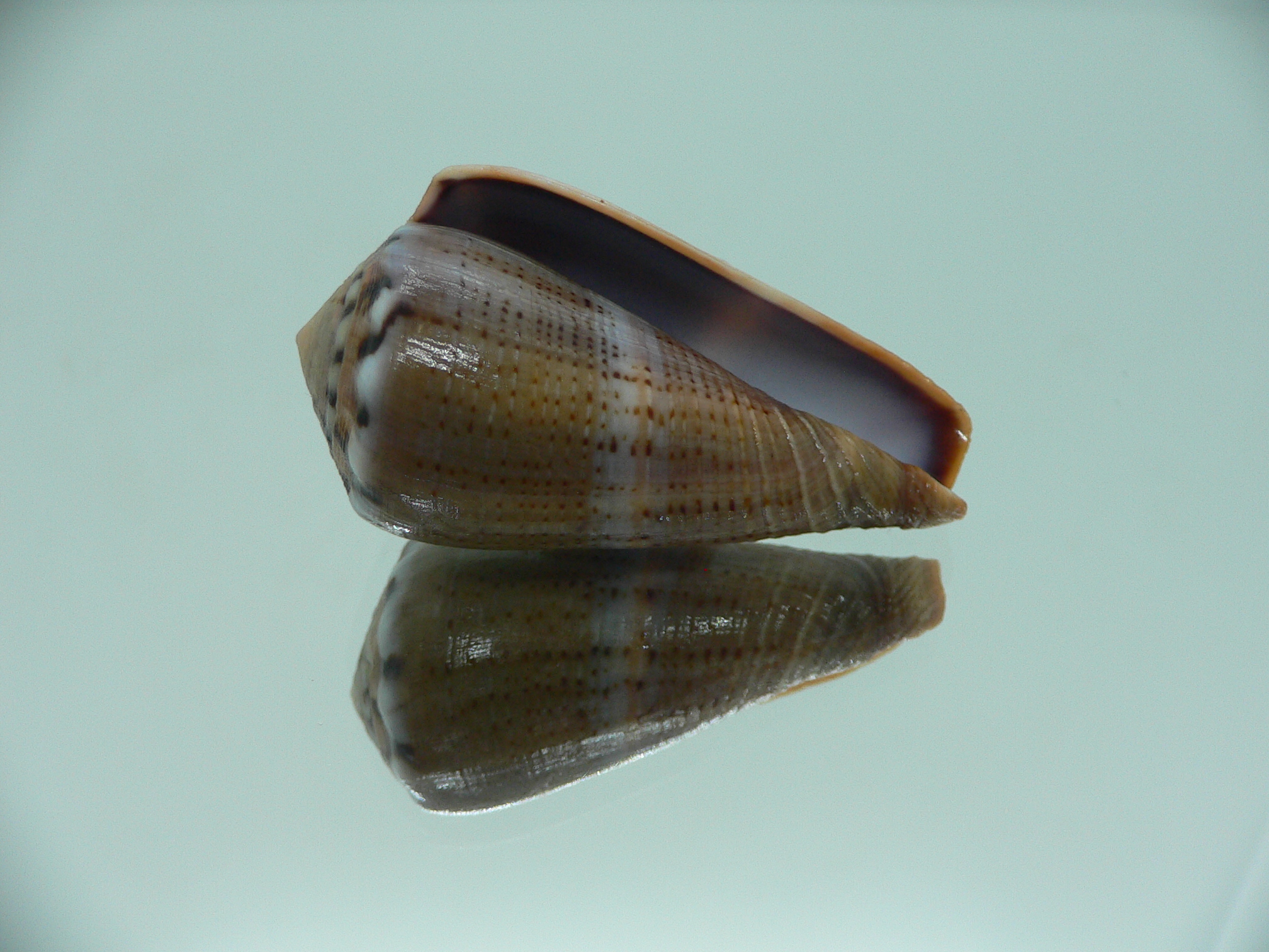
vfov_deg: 40.7
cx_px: 634
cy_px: 476
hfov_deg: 52.6
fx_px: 1283
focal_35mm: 35
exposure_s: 1/60
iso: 100
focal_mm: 4.6
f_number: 2.8
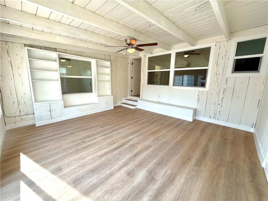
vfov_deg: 85.7
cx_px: 134
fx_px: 108
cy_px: 100
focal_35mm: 14
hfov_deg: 102.1
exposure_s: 1/131
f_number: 2.2
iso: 50
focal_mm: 2.22
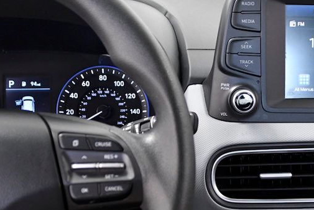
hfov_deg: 27.3
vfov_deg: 18.5
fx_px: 637
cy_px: 168
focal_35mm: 73
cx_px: 238
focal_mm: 24
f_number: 3.5
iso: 2500
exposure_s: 1/400
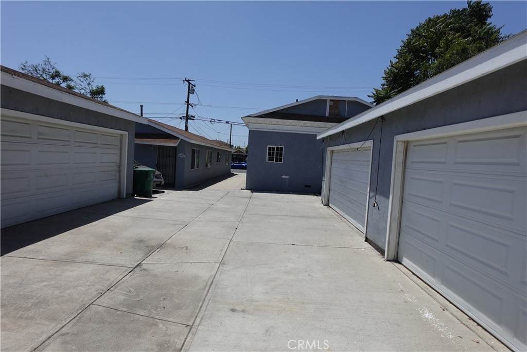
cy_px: 176
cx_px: 264
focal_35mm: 20
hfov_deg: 84.0
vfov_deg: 61.9
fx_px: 293
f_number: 2
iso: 125
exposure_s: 1/6400
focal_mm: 7.6
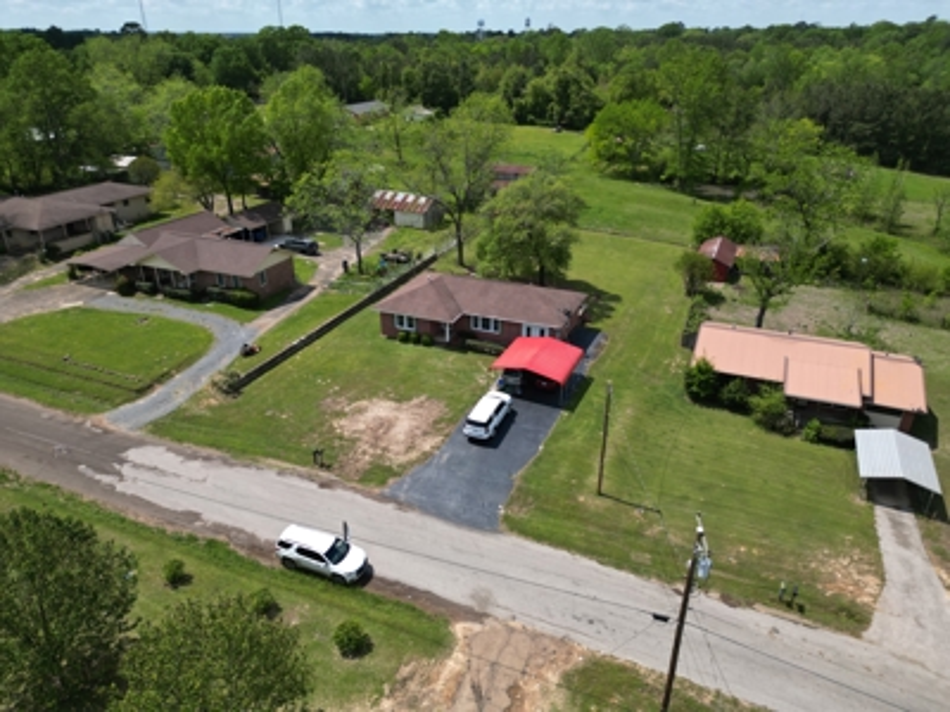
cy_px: 356
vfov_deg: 56.8
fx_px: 659
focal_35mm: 24
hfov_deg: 71.6
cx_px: 475
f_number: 1.7
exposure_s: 1/180
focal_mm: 6.72
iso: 110
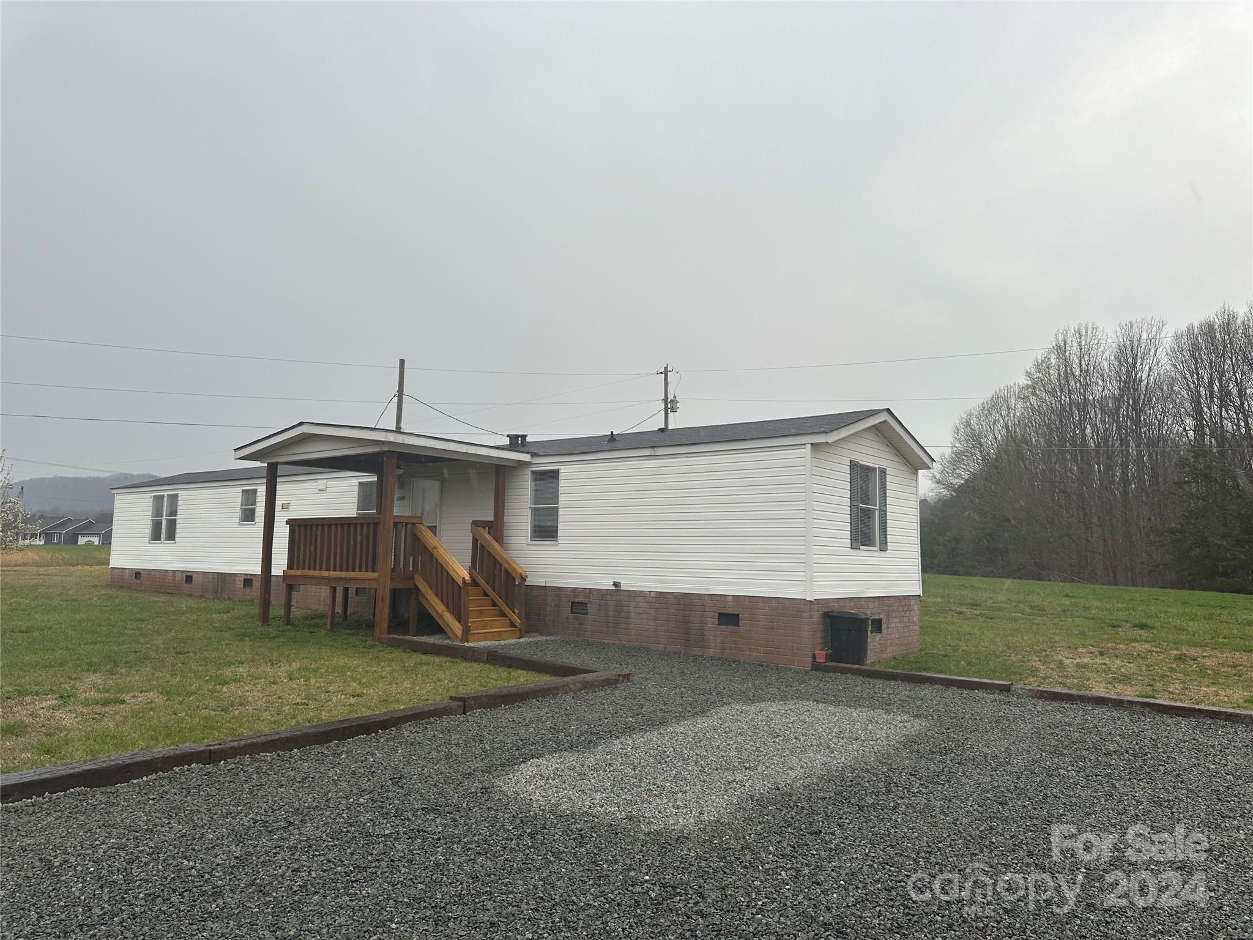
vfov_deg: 56.8
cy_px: 470
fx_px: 869
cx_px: 626
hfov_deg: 71.6
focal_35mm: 24
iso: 80
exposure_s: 1/667
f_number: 1.78
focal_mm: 6.86
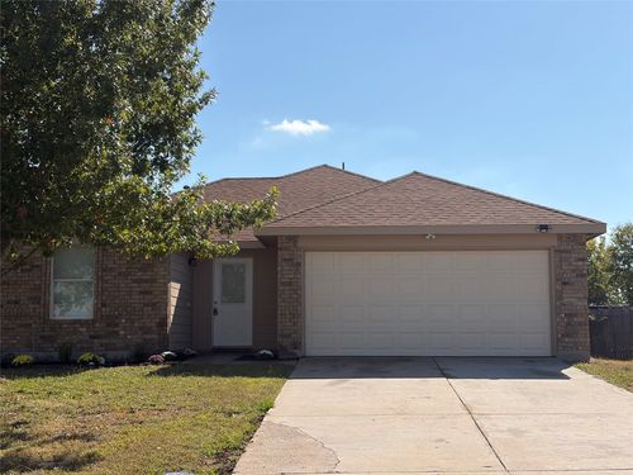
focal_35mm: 52
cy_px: 238
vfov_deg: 28.0
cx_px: 316
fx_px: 951
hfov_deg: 36.8
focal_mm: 5.96
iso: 32
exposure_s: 1/4329
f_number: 1.6
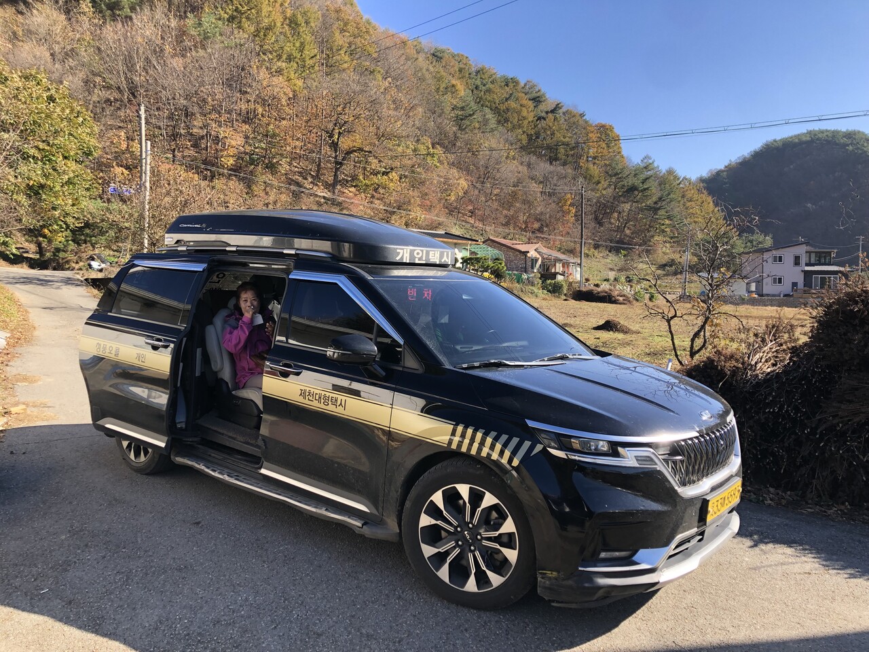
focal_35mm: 28
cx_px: 434
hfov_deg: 63.4
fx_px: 703
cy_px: 326
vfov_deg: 49.7
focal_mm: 4
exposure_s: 1/521
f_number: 1.8
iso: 20
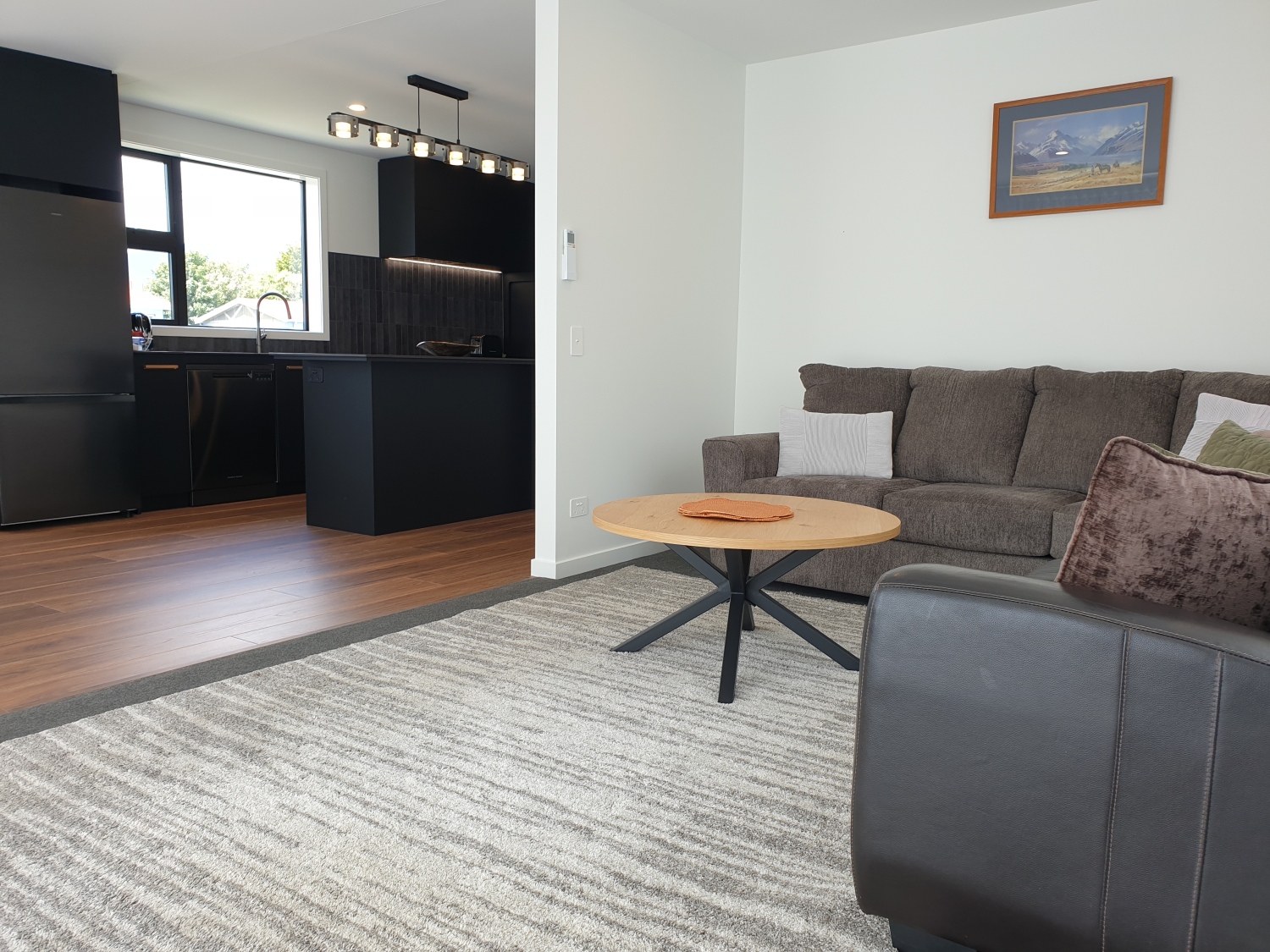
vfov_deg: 53.1
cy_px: 476
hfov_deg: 67.3
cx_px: 635
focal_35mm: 26
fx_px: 954
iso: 50
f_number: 2.4
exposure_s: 1/101
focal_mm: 4.3
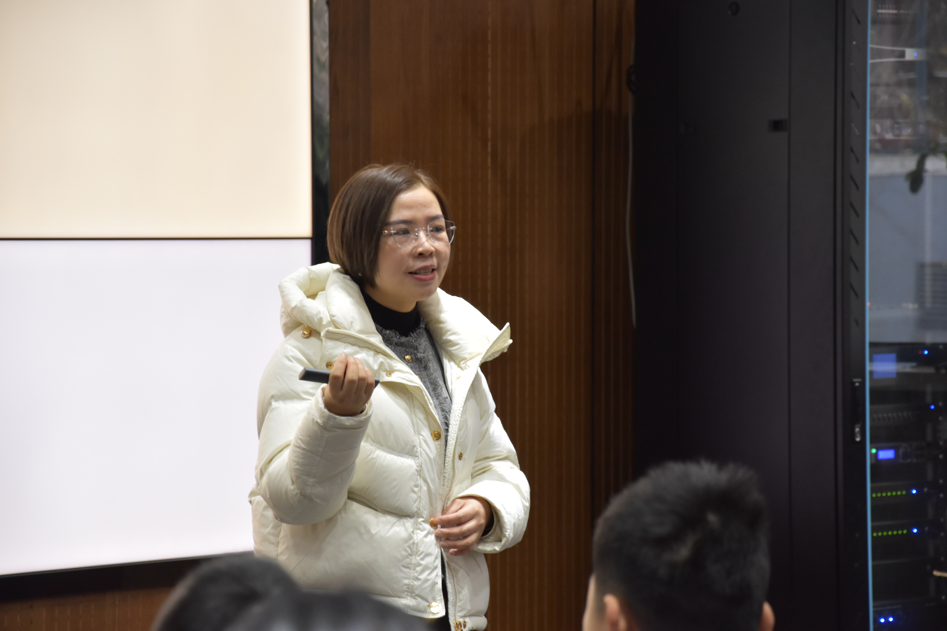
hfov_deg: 13.0
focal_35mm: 158
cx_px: 474
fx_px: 4143
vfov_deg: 8.7
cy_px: 316
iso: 1250
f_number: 5.6
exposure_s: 1/60
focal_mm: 105
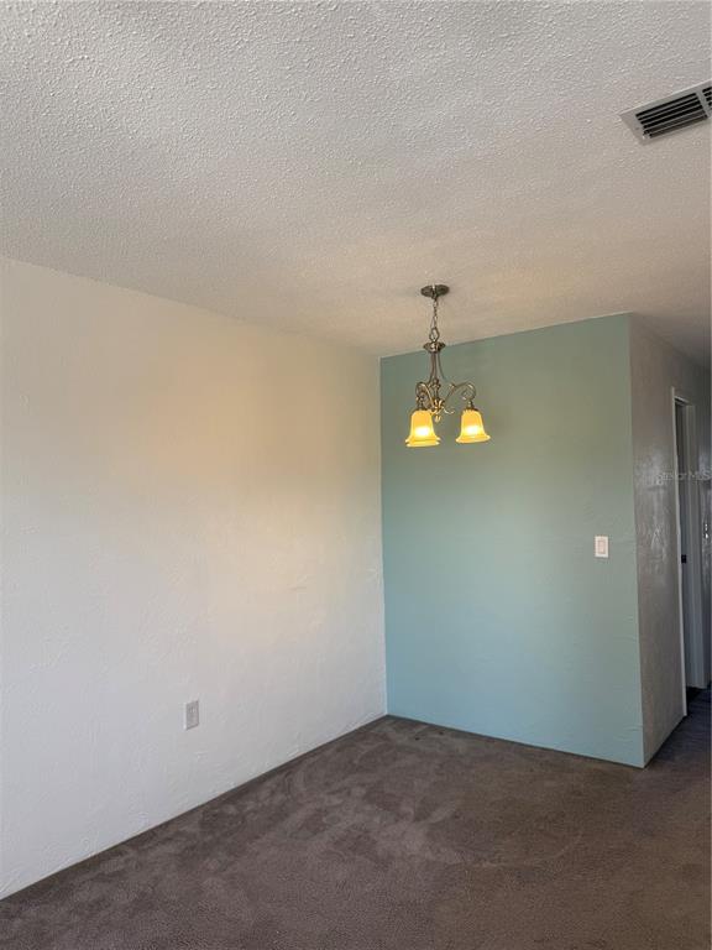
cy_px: 475
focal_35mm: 24
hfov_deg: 56.8
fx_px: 658
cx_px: 356
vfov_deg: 71.6
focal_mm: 6.76
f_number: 1.78
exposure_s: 1/166
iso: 64
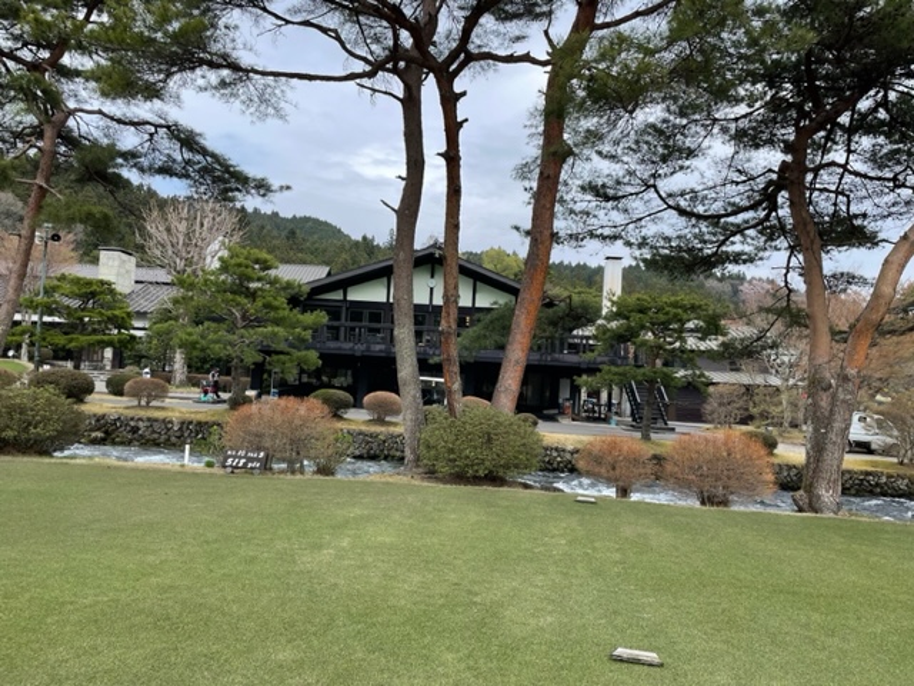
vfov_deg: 53.1
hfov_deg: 67.3
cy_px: 343
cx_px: 457
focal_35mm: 26
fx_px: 687
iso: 32
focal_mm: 4.2
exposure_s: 1/1575
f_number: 1.6
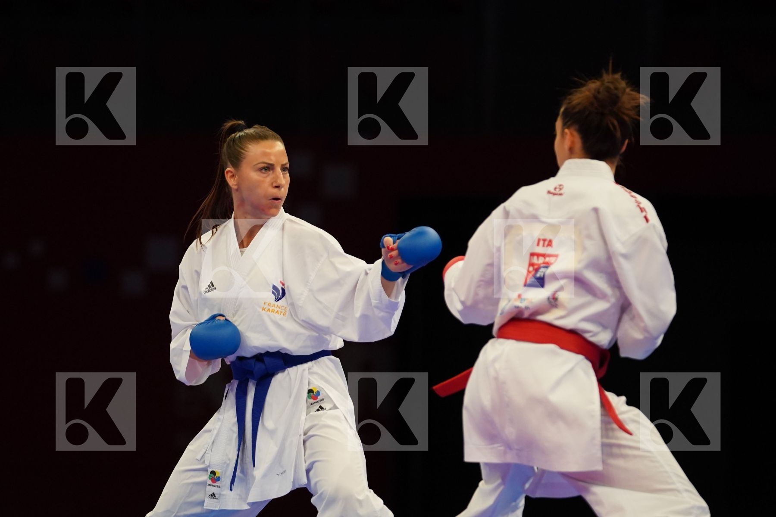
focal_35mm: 246
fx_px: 5302
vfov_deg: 5.6
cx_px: 388
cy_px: 258
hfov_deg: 8.4
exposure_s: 1/1000
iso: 2000
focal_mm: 164
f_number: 2.8
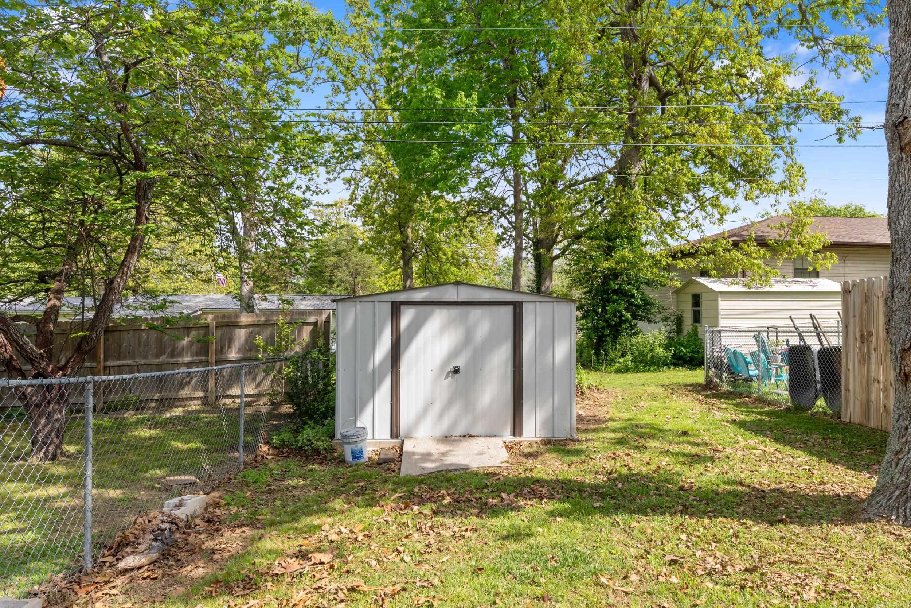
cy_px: 304
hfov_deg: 78.1
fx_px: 562
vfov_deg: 56.8
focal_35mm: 22
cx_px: 456
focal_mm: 14.8
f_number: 9
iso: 200
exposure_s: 1/60
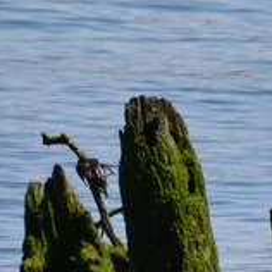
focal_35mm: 2065
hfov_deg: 0.8
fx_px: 18358
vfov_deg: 0.8
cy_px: 181
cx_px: 107
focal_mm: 300
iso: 100
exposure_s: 1/640
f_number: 5.6
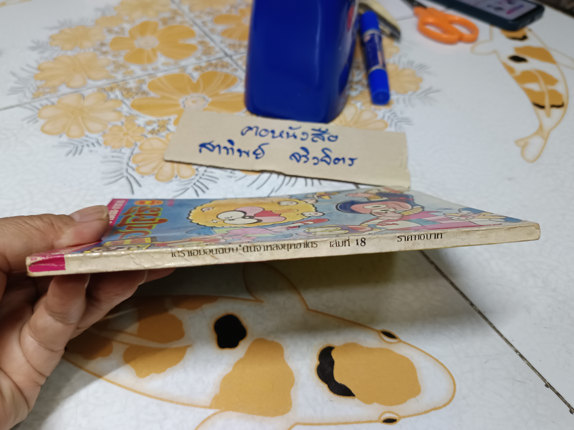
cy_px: 215
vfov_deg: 53.1
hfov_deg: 67.3
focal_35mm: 26
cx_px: 277
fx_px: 431
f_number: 1.7
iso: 1045
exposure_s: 1/25
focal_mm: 5.31
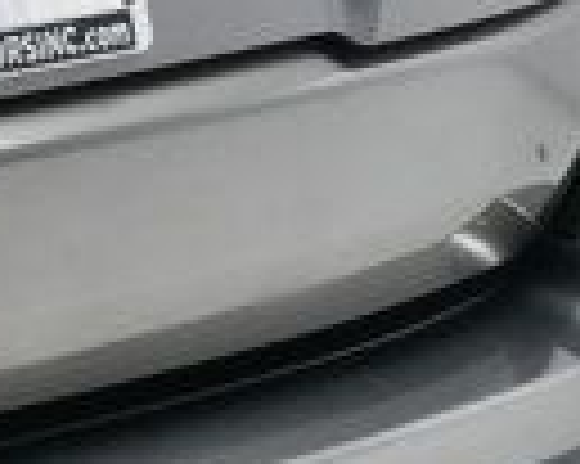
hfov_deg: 5.9
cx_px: -1358
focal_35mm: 299
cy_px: -104
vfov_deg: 5.1
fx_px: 5129
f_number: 11
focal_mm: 27
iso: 100
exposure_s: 1/160
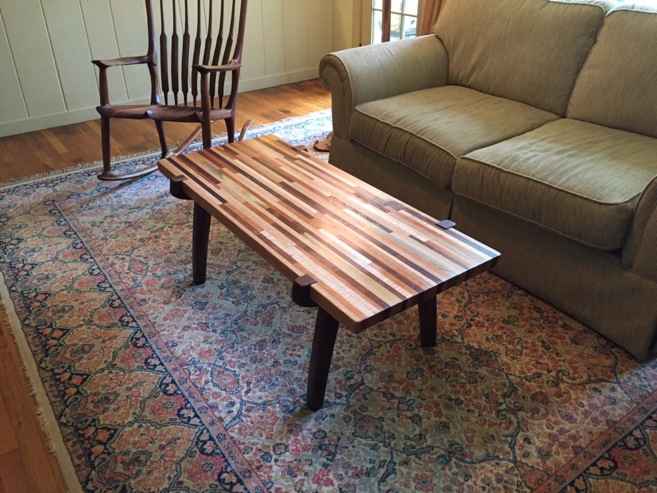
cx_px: 328
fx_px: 550
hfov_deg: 61.7
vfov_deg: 48.2
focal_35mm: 29
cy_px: 246
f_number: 2.2
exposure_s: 1/30
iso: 200
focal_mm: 4.15
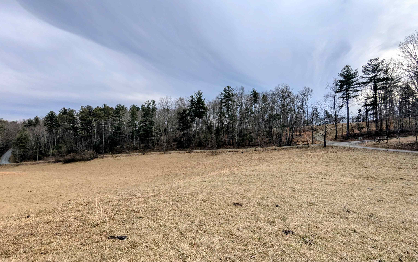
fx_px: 194
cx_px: 209
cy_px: 149
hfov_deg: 94.4
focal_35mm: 17
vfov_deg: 67.7
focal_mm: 2.35
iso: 36
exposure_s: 1/1029
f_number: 2.2
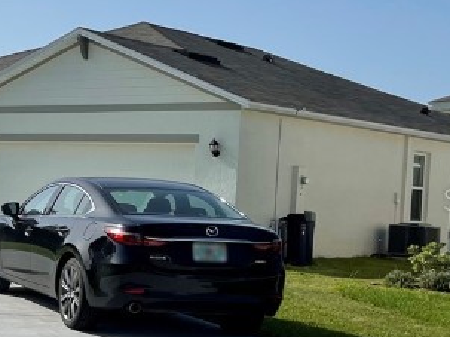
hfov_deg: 19.9
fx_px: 1144
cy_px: 199
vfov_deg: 16.8
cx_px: -177
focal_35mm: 88
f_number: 1.6
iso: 32
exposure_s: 1/7407
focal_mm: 5.1
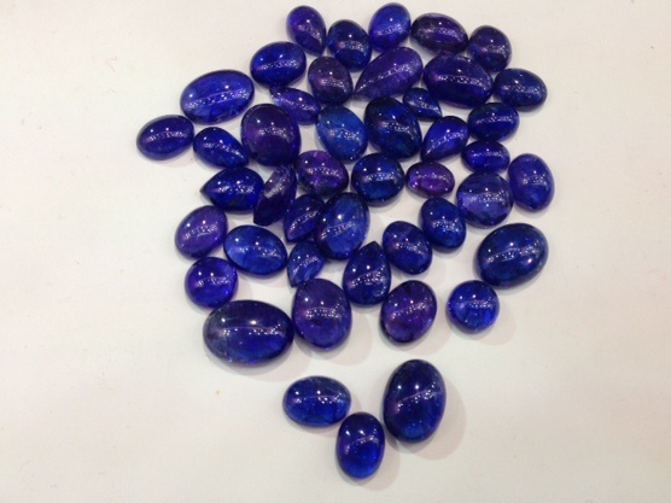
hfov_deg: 48.9
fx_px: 737
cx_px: 377
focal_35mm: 38
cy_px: 233
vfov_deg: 37.7
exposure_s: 1/40
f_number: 2.4
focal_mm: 4.13
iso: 50
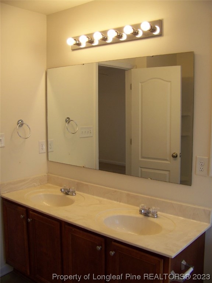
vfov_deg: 51.4
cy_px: 142
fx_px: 294
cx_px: 106
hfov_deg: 39.7
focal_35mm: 36
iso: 64
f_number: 2.8
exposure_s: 1/60
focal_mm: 5.85
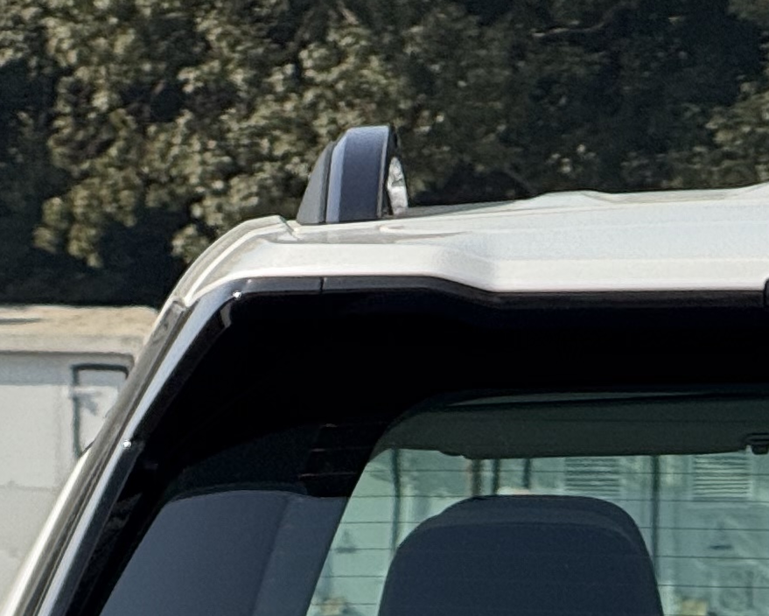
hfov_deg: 3.6
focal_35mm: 537
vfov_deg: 2.9
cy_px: 1250
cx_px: 1032
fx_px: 12227
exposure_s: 1/1064
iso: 50
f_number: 2.8
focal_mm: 15.66
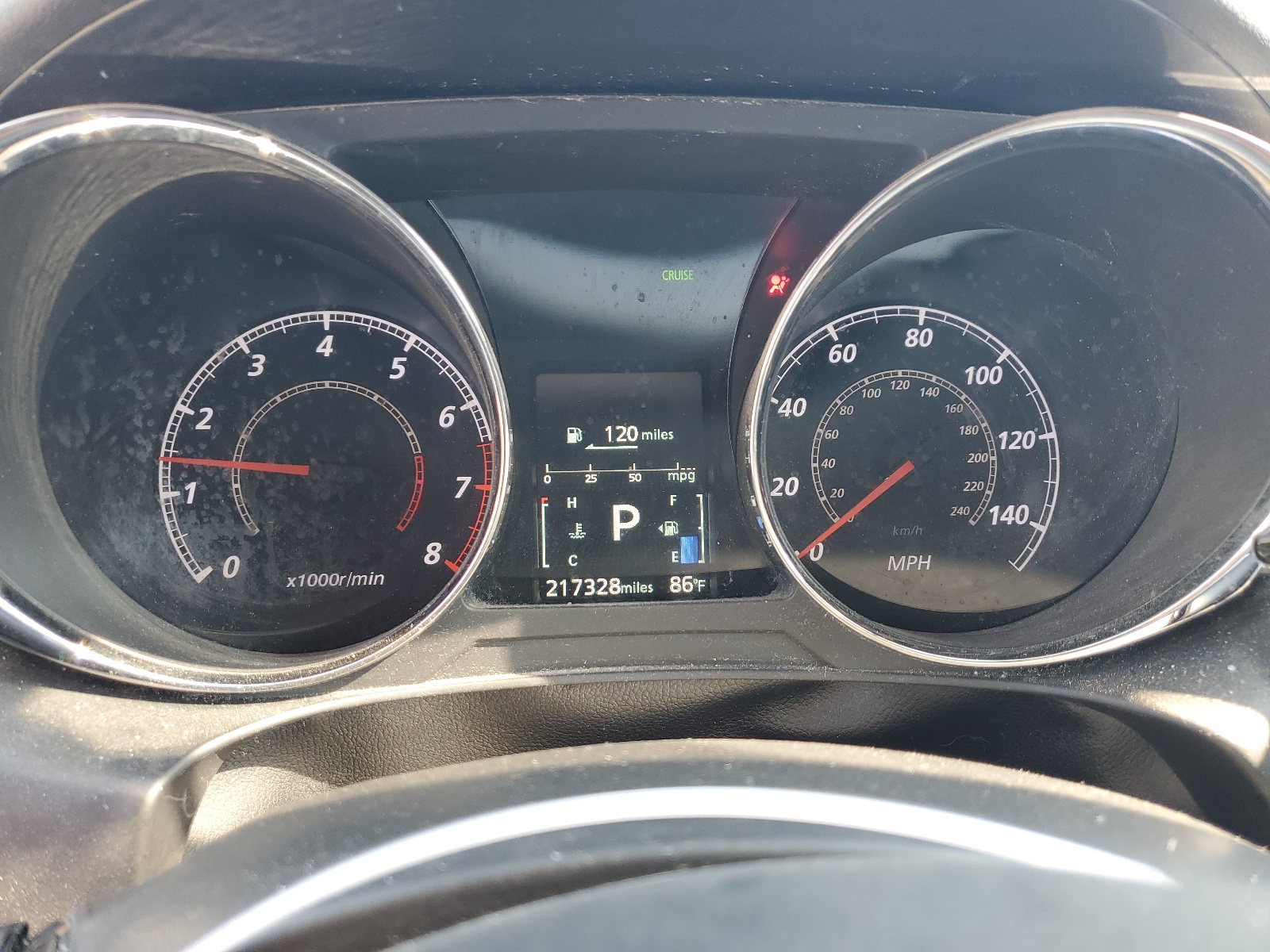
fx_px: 954
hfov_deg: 67.3
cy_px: 476
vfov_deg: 53.1
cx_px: 635
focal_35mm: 26
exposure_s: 1/60.2
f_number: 1.5
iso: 52
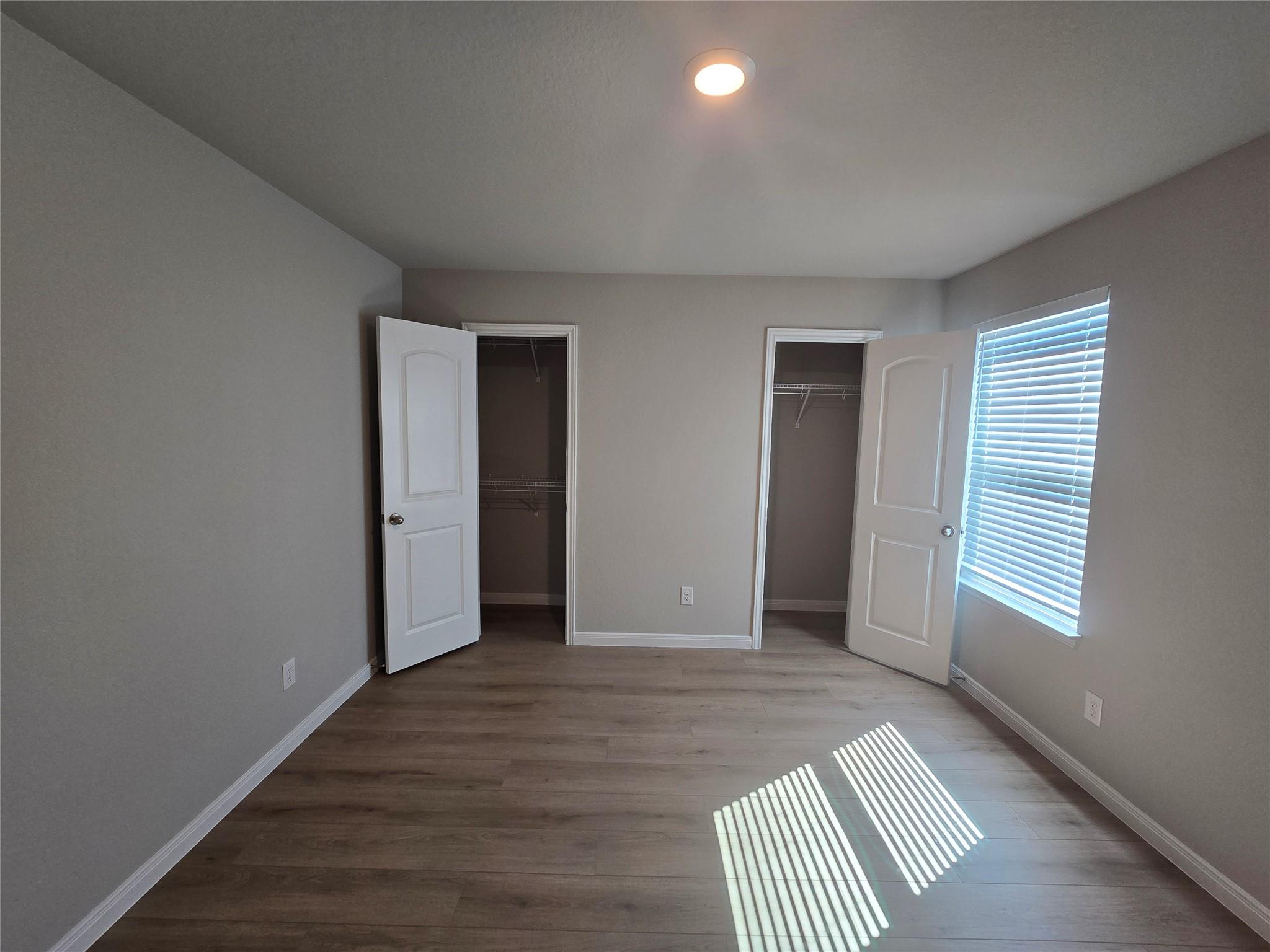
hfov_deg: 106.2
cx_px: 635
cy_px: 476
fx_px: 477
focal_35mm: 13
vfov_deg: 89.9
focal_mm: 2.2
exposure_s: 1/60
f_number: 2.2
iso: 100
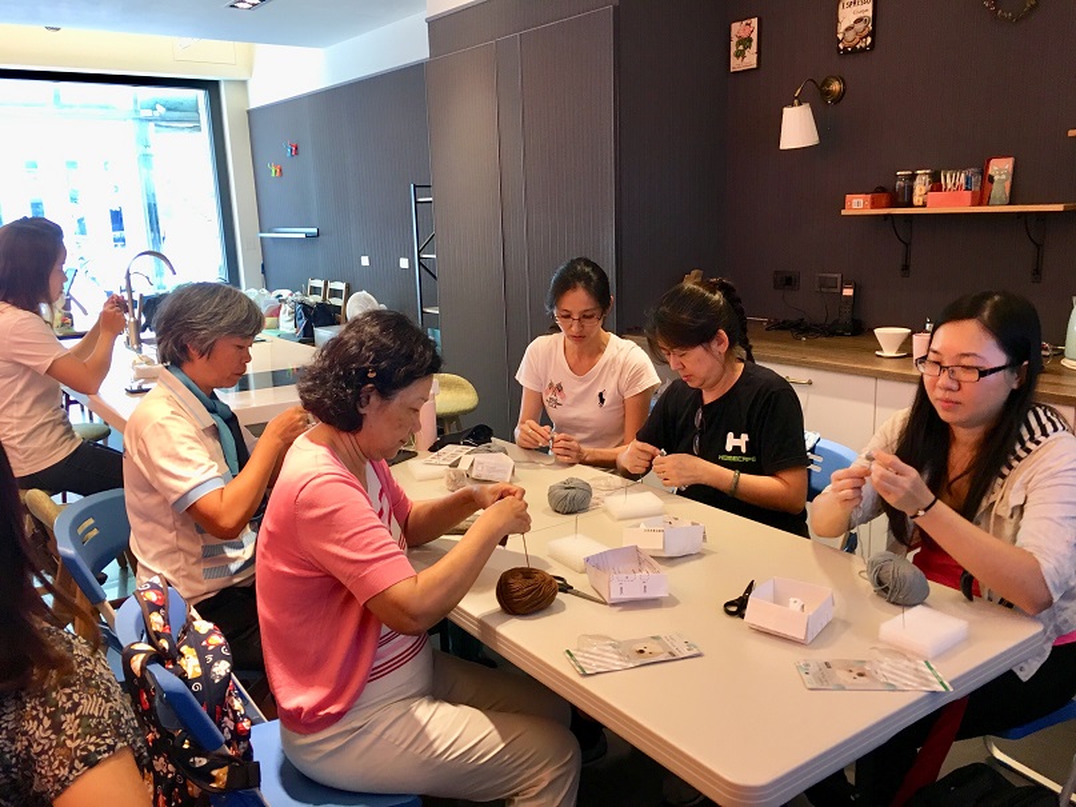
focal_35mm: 29
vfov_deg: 48.2
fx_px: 901
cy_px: 404
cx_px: 538
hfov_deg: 61.7
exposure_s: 1/30
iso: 100
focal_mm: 4.15
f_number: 2.2
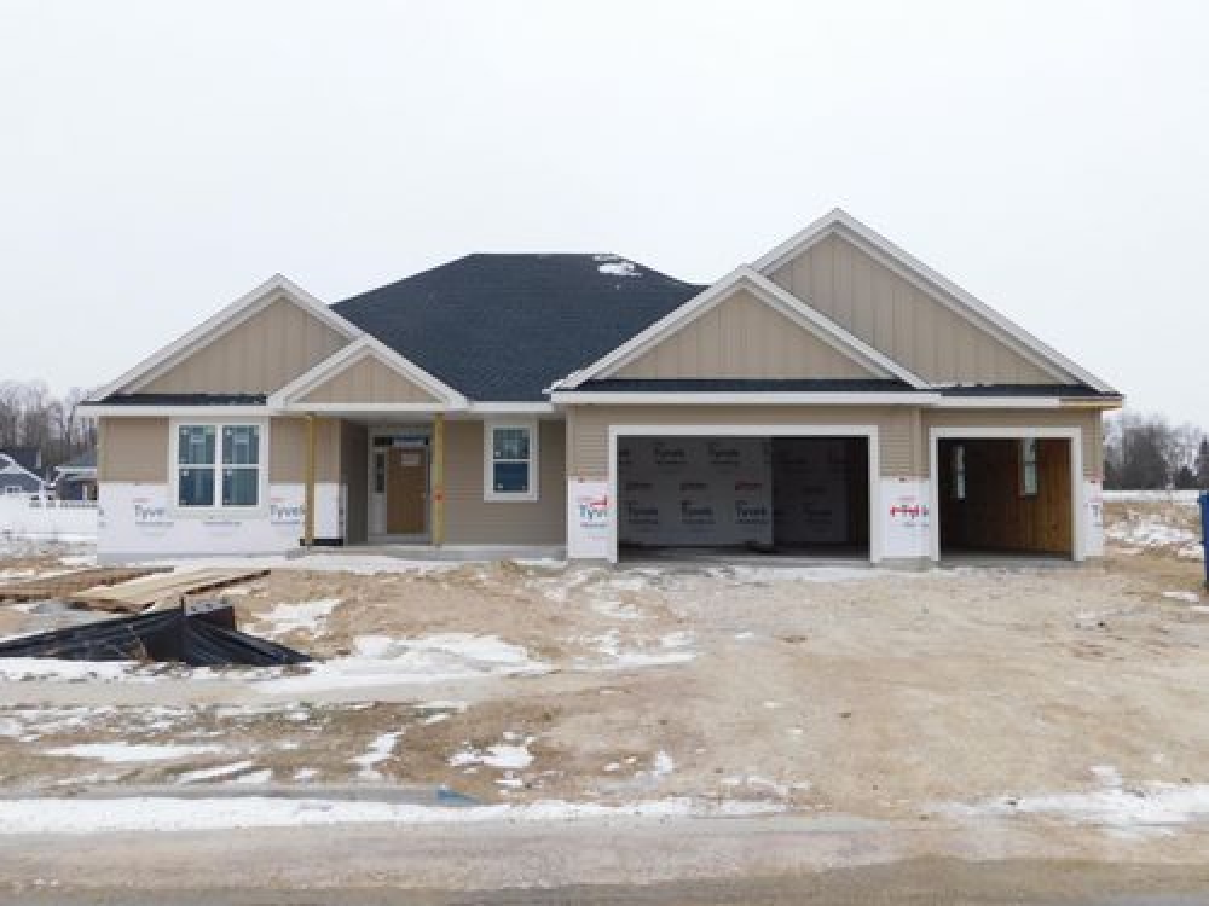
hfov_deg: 60.0
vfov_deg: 46.8
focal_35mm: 30
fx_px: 1048
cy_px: 453
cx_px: 604
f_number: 3.2
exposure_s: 1/400
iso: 125
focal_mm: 5.3
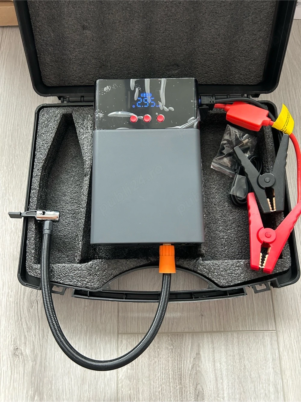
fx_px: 302
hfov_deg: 53.0
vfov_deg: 67.3
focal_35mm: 26
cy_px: 201
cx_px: 150
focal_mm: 5.7
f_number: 1.5
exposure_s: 1/60
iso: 250
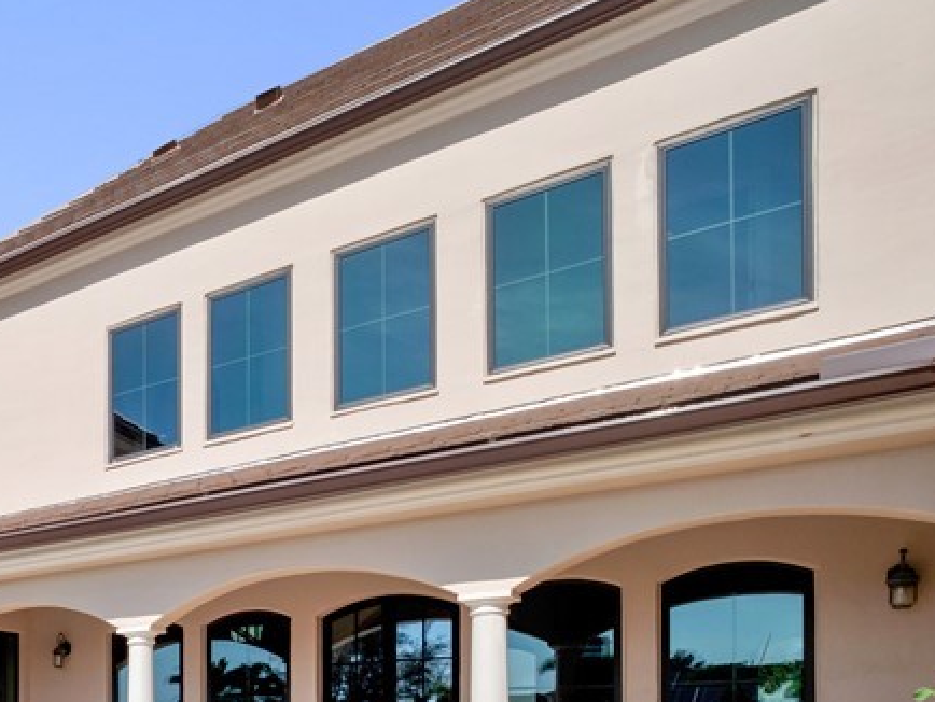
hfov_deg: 43.4
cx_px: -84
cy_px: 769
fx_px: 892
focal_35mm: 33
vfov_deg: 36.5
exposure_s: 1/1000
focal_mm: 7
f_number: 7.1
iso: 200
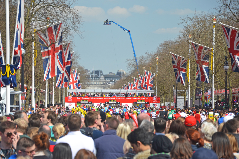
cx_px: 120
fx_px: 1045
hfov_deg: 13.0
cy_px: 80
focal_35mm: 158
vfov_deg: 8.7
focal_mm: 105
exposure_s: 1/125
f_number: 5.6
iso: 100
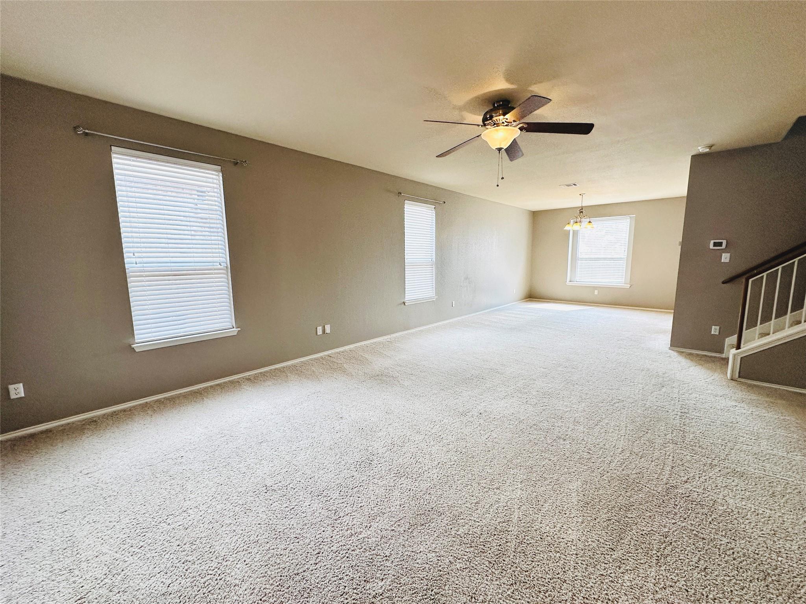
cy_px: 302
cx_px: 403
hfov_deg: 102.1
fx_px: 326
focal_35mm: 14
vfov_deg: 85.7
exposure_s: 1/120
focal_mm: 2.22
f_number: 2.2
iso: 160
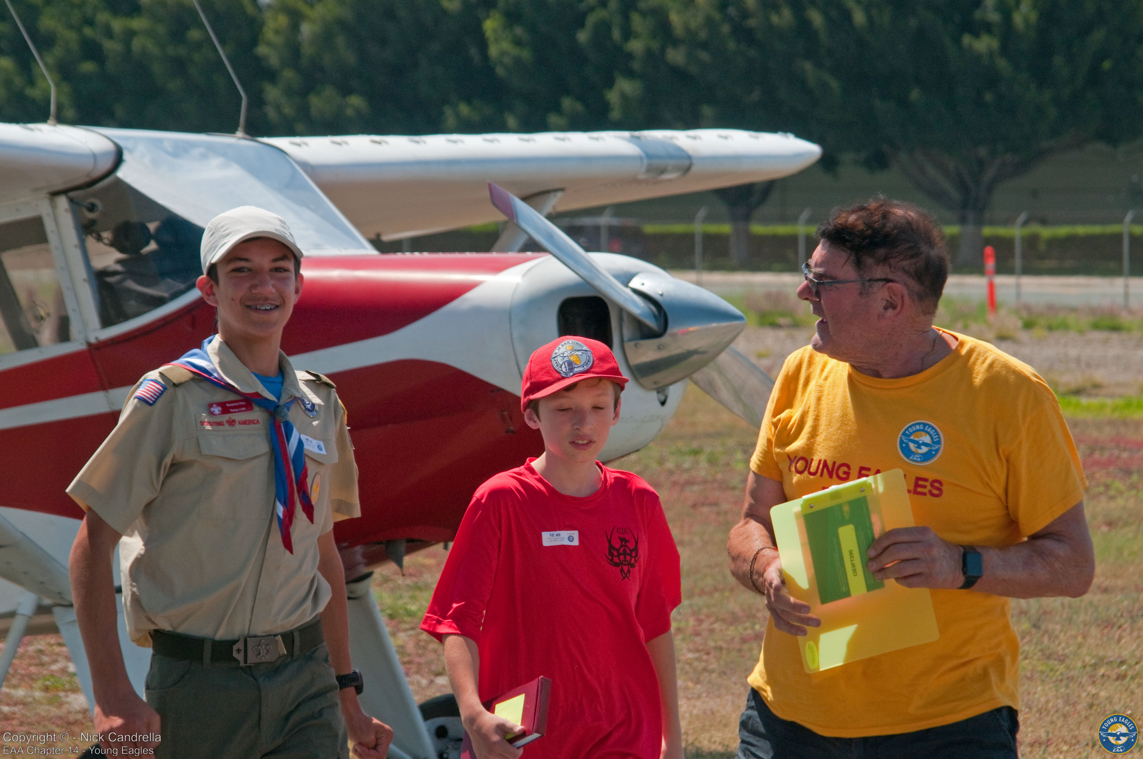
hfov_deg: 11.2
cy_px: 380
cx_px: 572
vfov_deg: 7.5
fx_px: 5803
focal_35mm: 183
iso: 200
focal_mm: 122
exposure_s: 1/250
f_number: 8
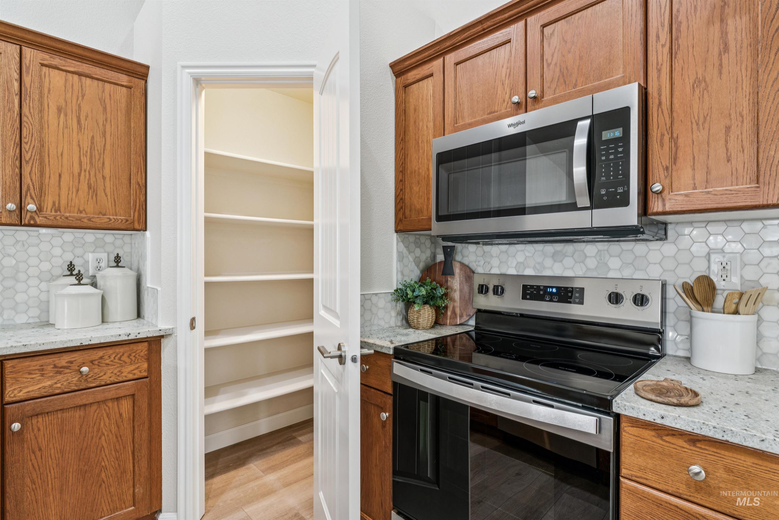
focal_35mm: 18
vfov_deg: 68.6
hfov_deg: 91.3
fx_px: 381
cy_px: 260
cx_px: 390
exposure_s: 1/2
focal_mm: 17.6
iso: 400
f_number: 13
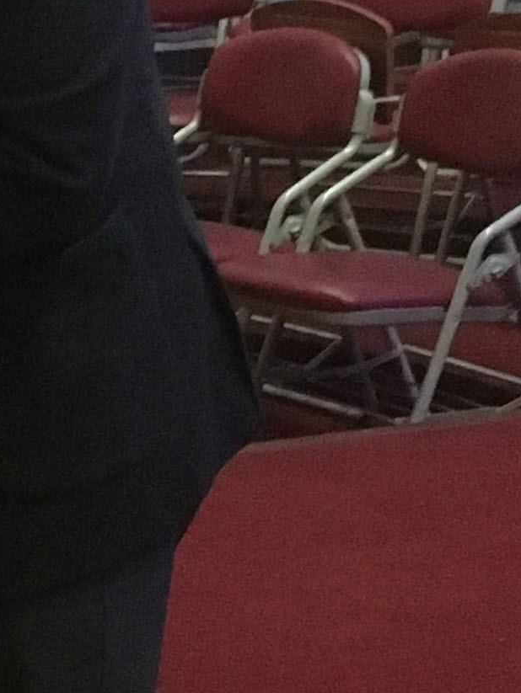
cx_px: -416
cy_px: 437
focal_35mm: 142
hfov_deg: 9.9
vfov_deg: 13.9
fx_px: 2847
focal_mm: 4.15
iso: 640
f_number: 2.2
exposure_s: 1/15
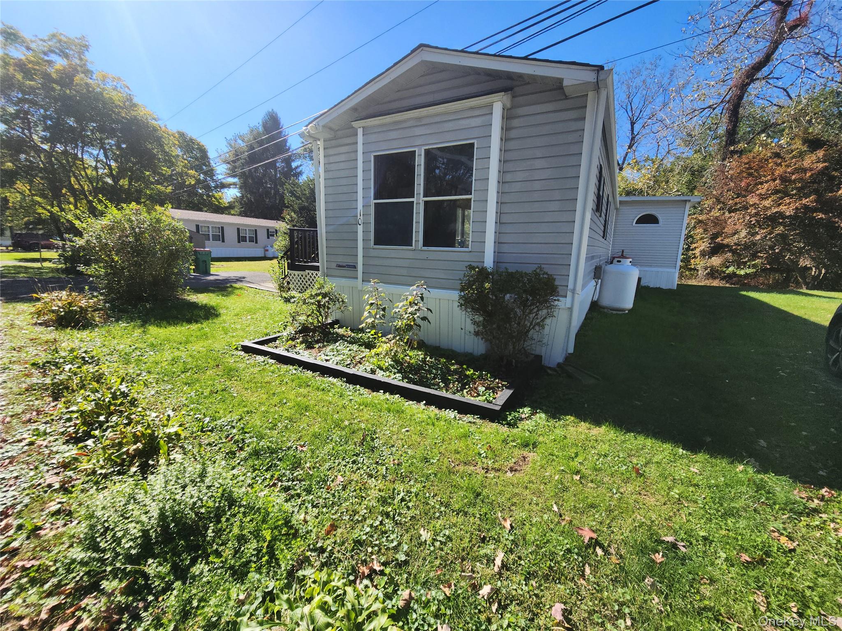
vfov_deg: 89.9
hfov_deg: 106.2
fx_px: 316
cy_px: 316
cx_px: 421
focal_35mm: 13
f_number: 2.2
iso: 50
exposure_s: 1/1047
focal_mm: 2.2
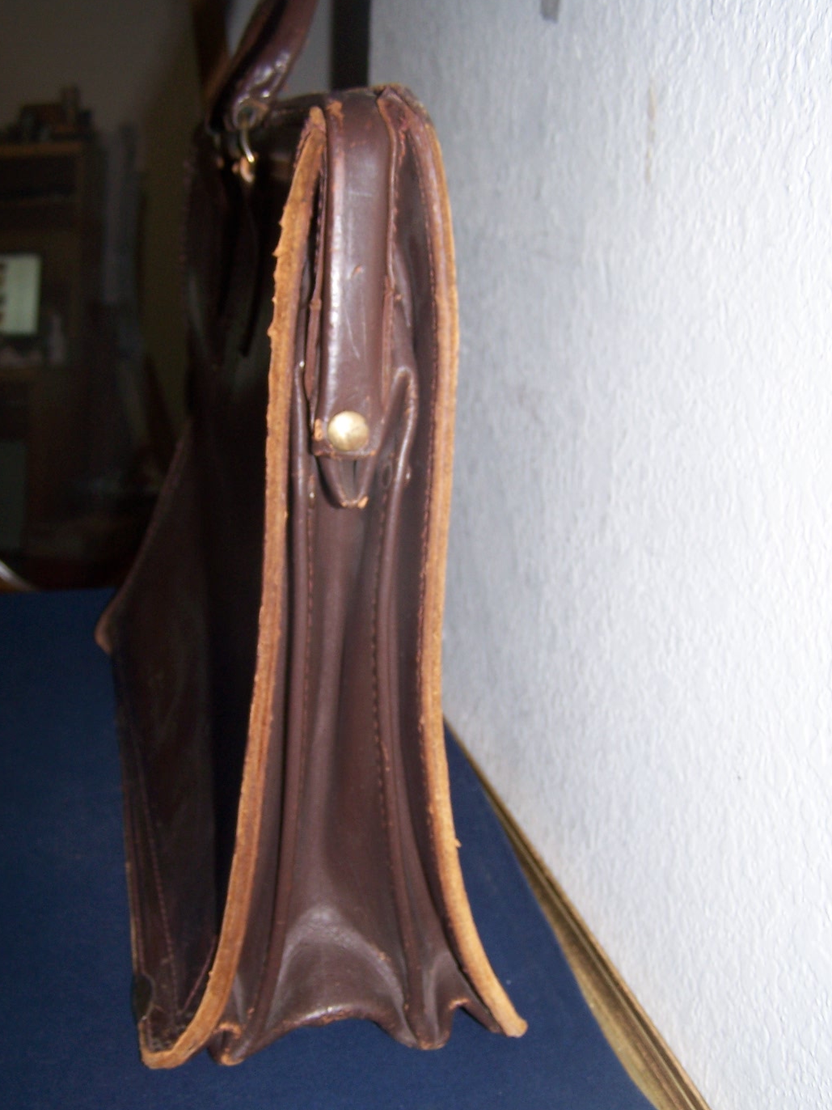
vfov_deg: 43.8
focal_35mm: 43
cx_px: 370
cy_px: 617
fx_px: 1378
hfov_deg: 33.6
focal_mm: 6.3
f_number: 2.8
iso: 80
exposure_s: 1/60
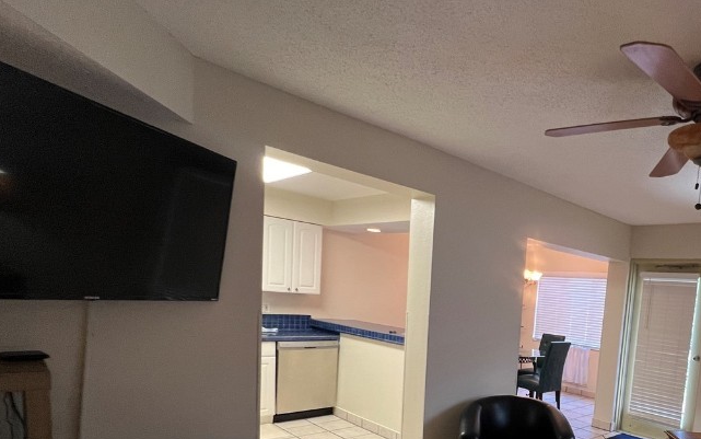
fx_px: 420
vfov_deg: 51.8
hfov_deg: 72.6
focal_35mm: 22
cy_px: 348
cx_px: 547
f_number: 1.8
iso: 250
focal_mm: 1.57
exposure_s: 1/60
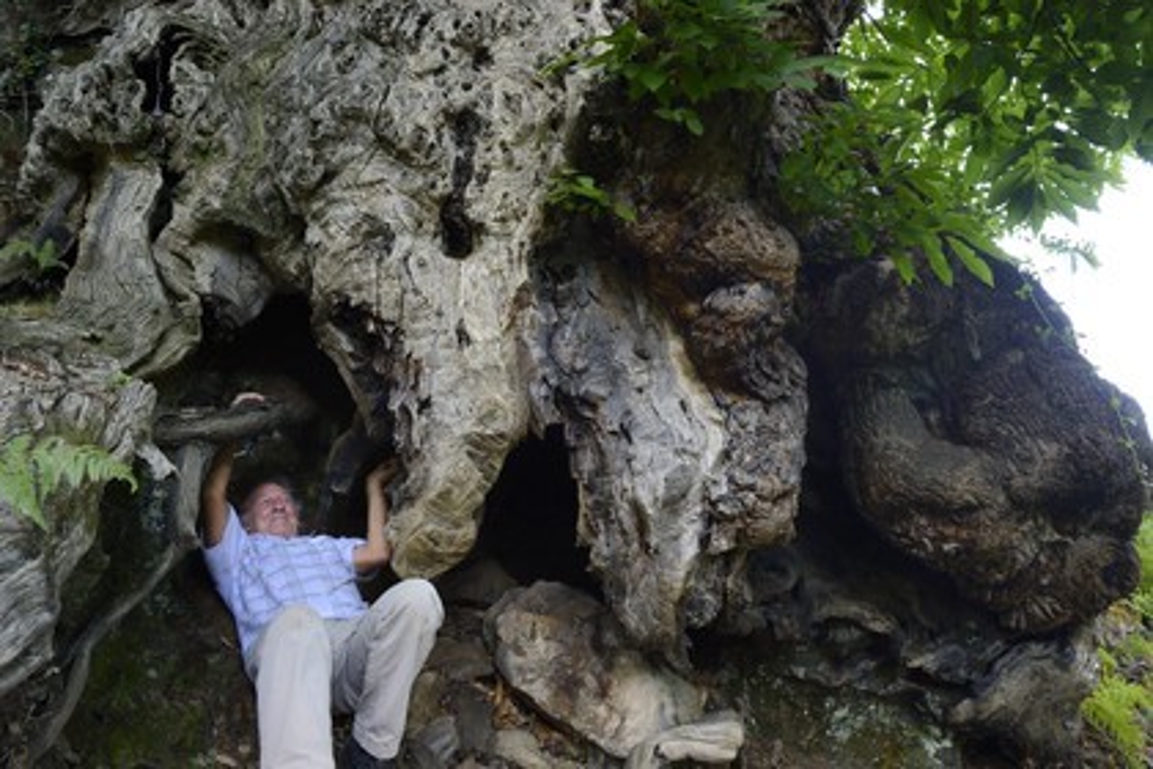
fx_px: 769
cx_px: 576
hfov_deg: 73.7
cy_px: 384
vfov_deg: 53.1
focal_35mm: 24
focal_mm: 24
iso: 1600
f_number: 7.1
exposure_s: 1/60
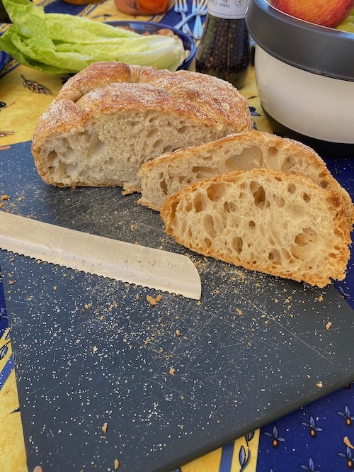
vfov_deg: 67.3
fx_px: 354
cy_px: 236
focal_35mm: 26
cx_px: 177
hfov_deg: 53.1
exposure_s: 1/195
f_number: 1.8
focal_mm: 4.25
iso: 32
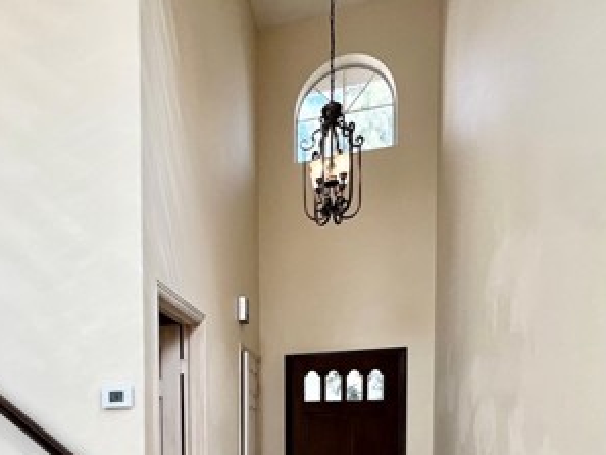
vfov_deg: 41.8
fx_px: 490
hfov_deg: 61.3
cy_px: 473
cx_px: 184
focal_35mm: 28
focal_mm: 1.57
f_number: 1.8
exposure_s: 1/99
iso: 32
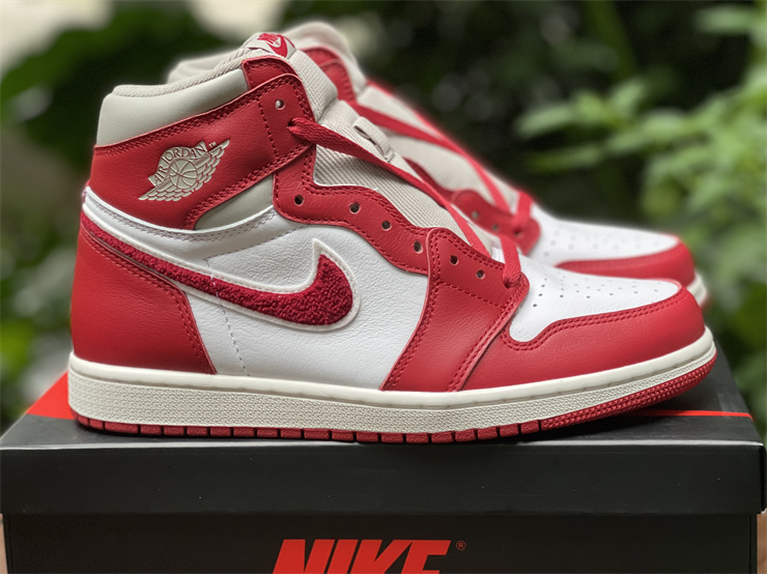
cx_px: 384
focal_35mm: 64
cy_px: 287
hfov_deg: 30.3
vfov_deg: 22.9
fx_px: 1417
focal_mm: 7.5
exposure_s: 1/108
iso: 250
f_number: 2.2
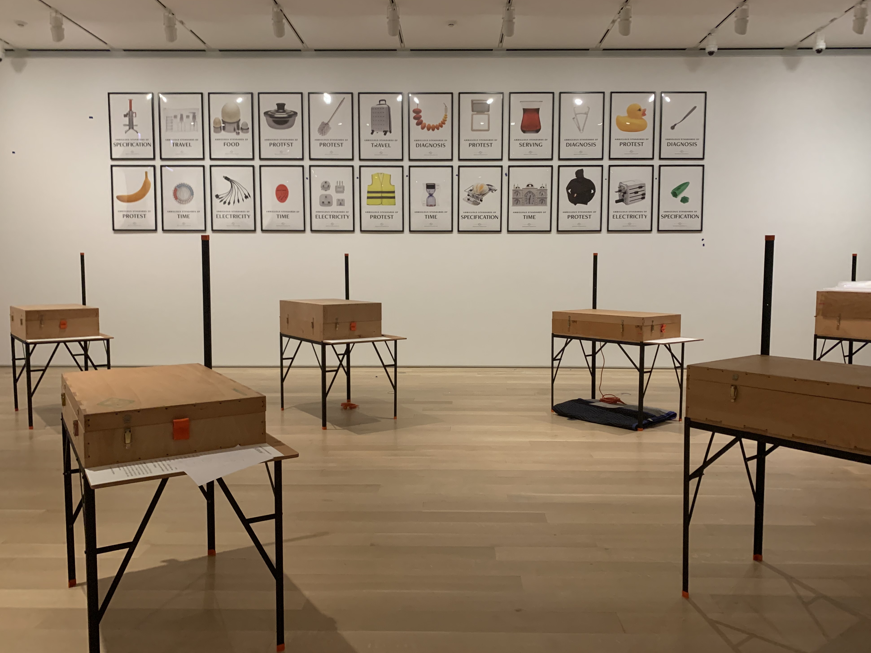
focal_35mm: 27
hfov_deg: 65.3
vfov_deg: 51.4
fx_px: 679
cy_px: 326
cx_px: 445
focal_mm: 4.25
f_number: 1.8
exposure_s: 1/51
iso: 400
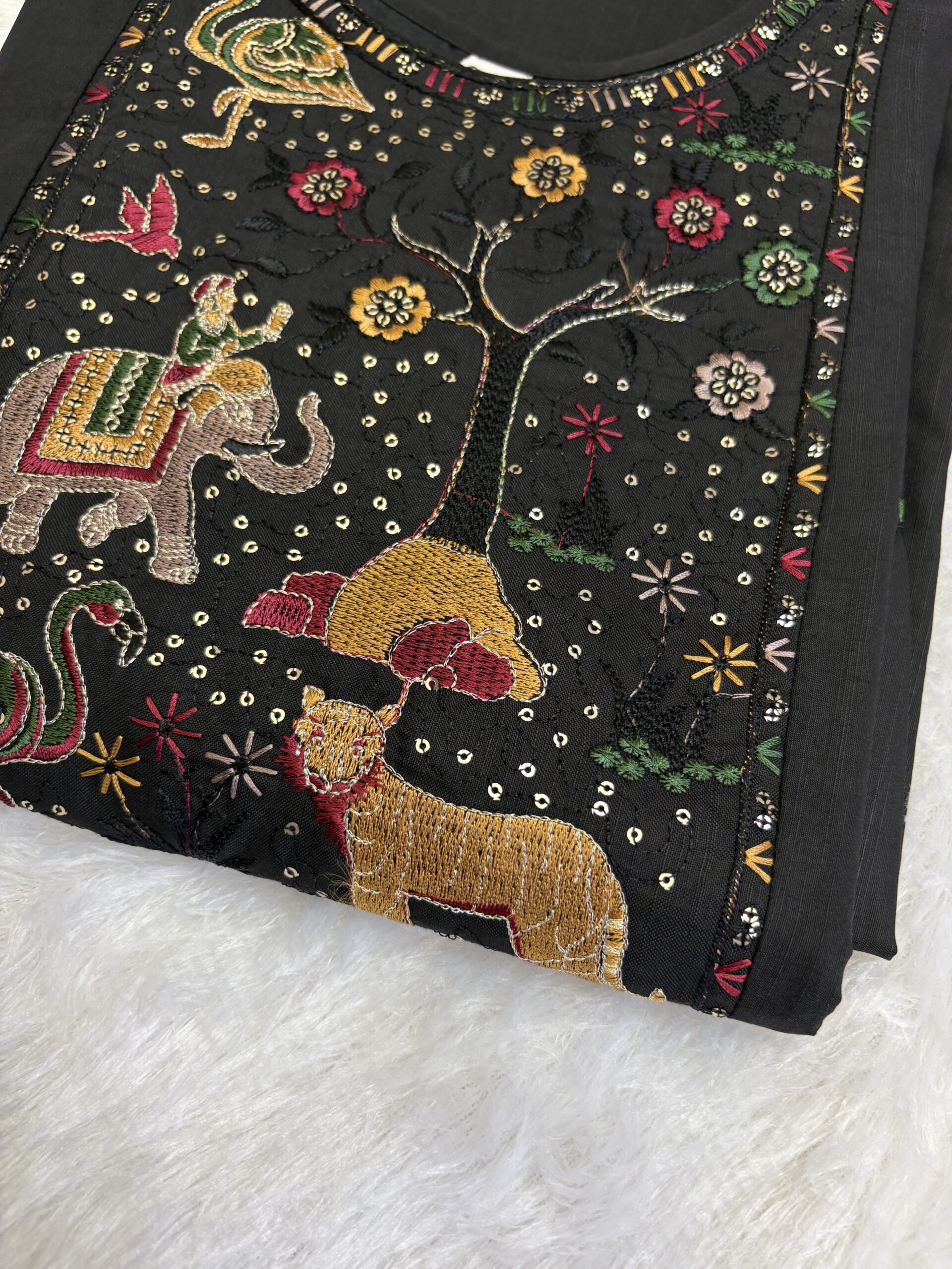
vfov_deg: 67.3
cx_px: 476
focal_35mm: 26
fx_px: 953
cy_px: 634
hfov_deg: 53.1
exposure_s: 1/100
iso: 80
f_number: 1.6
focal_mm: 5.96
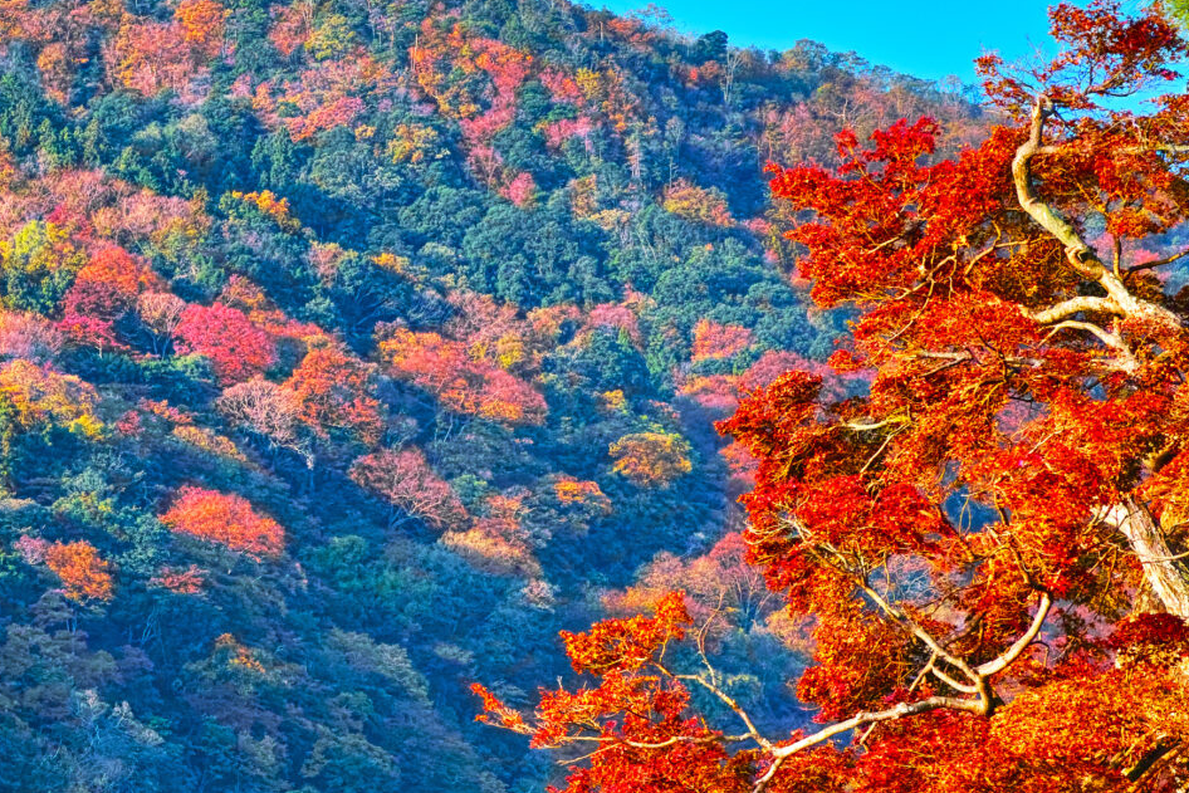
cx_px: -300
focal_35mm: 203
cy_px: 762
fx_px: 6705
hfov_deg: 10.0
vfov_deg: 6.7
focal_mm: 50
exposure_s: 1/30
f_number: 8
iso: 100
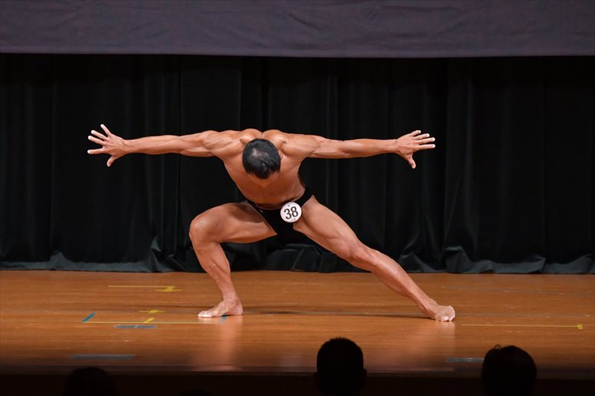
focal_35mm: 315
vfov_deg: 4.4
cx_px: 298
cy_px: 198
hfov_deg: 6.5
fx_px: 5204
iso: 5000
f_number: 5.6
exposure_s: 1/400
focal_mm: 210
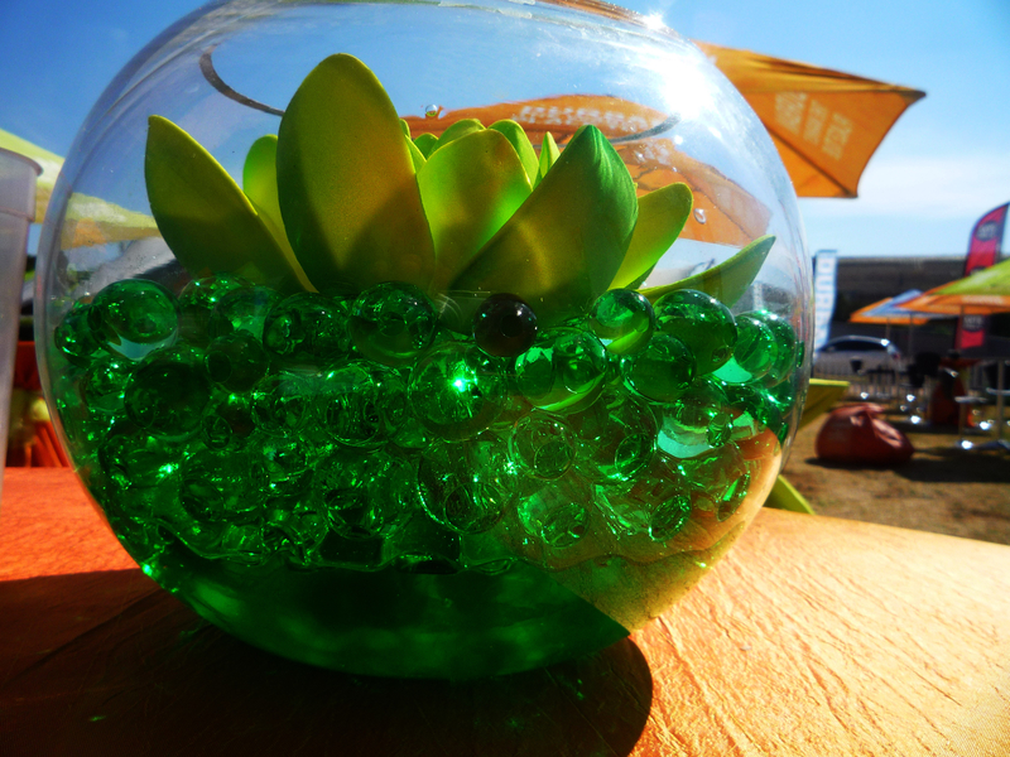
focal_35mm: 30
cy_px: 378
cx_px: 505
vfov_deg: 46.8
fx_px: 875
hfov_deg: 60.0
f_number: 5.6
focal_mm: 5.2
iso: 100
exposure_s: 1/400
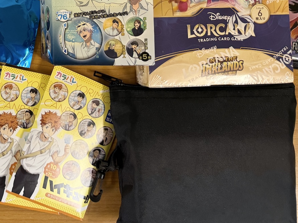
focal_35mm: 54
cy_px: -24
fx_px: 465
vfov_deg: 25.1
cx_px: -30
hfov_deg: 31.5
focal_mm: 6.76
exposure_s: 1/100
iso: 200
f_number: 1.78
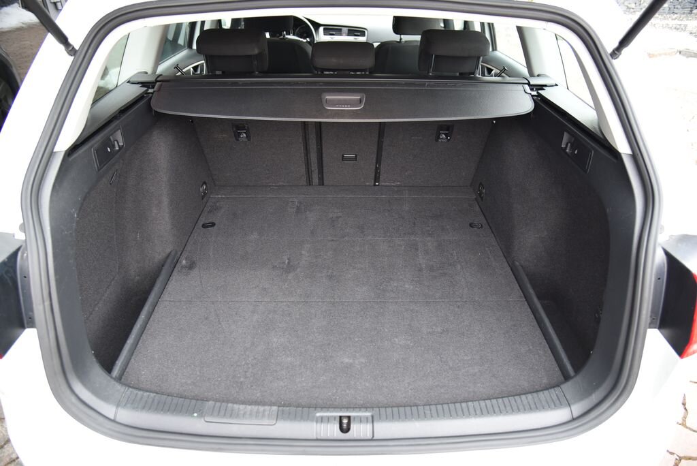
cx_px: 348
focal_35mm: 24
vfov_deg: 53.2
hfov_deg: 73.7
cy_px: 233
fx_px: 465
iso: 500
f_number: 4
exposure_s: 1/30
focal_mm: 24
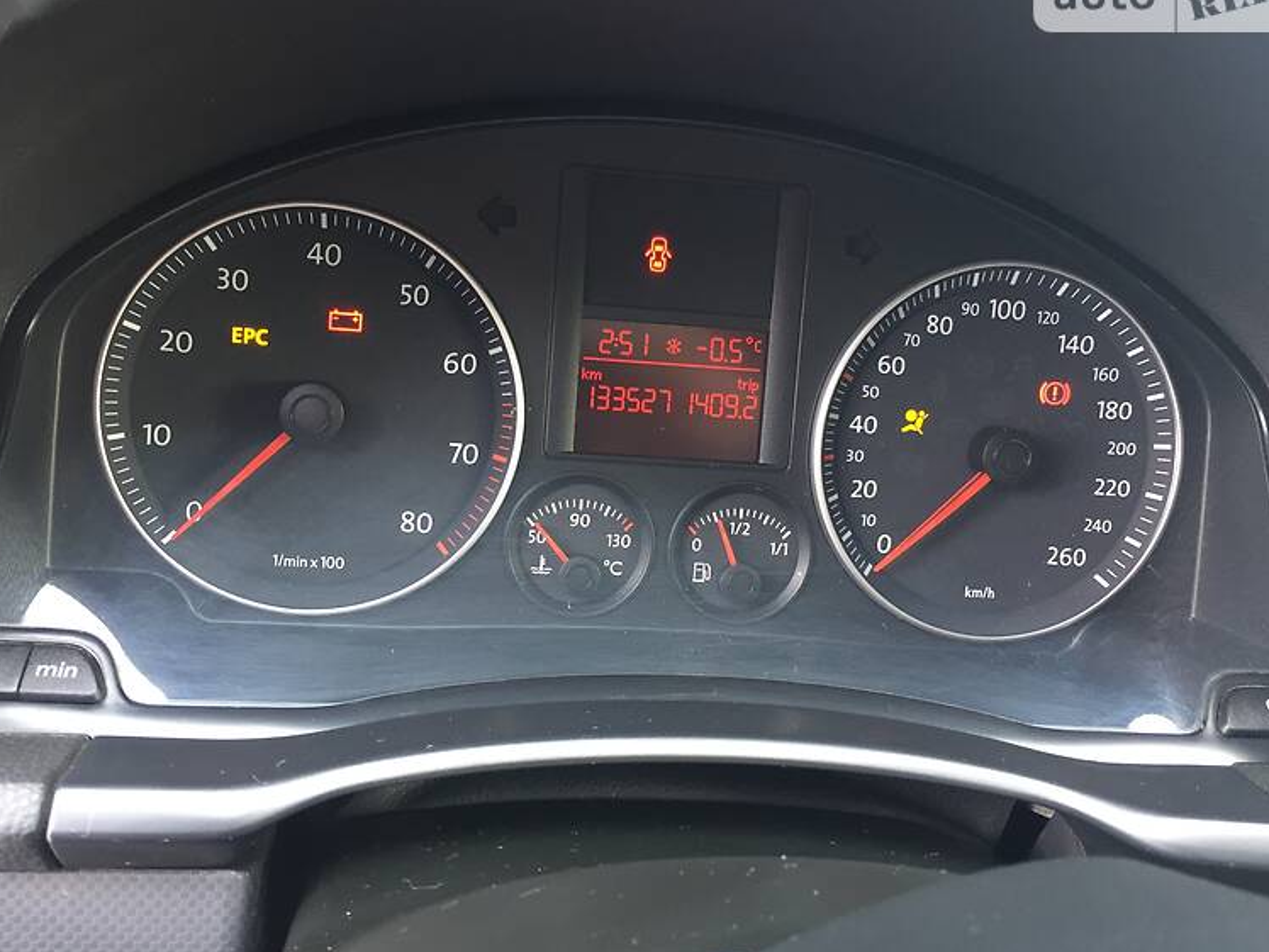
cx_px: 624
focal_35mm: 31
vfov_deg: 45.4
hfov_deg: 58.3
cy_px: 448
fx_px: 1136
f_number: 2.2
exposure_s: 1/33
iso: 100
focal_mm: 4.2
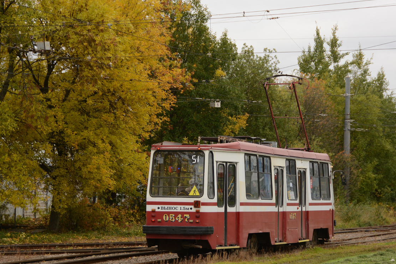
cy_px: 129
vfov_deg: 11.2
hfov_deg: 16.8
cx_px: 215
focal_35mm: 122
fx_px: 1342
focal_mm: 70
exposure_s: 1/200
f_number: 5
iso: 200
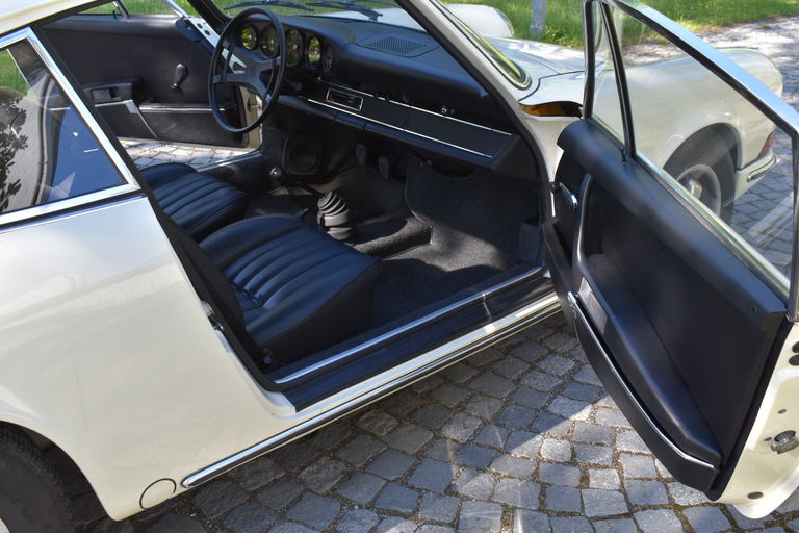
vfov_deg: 35.5
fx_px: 832
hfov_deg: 51.3
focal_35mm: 38
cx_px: 400
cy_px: 266
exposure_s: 1/200
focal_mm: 25
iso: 400
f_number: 7.1
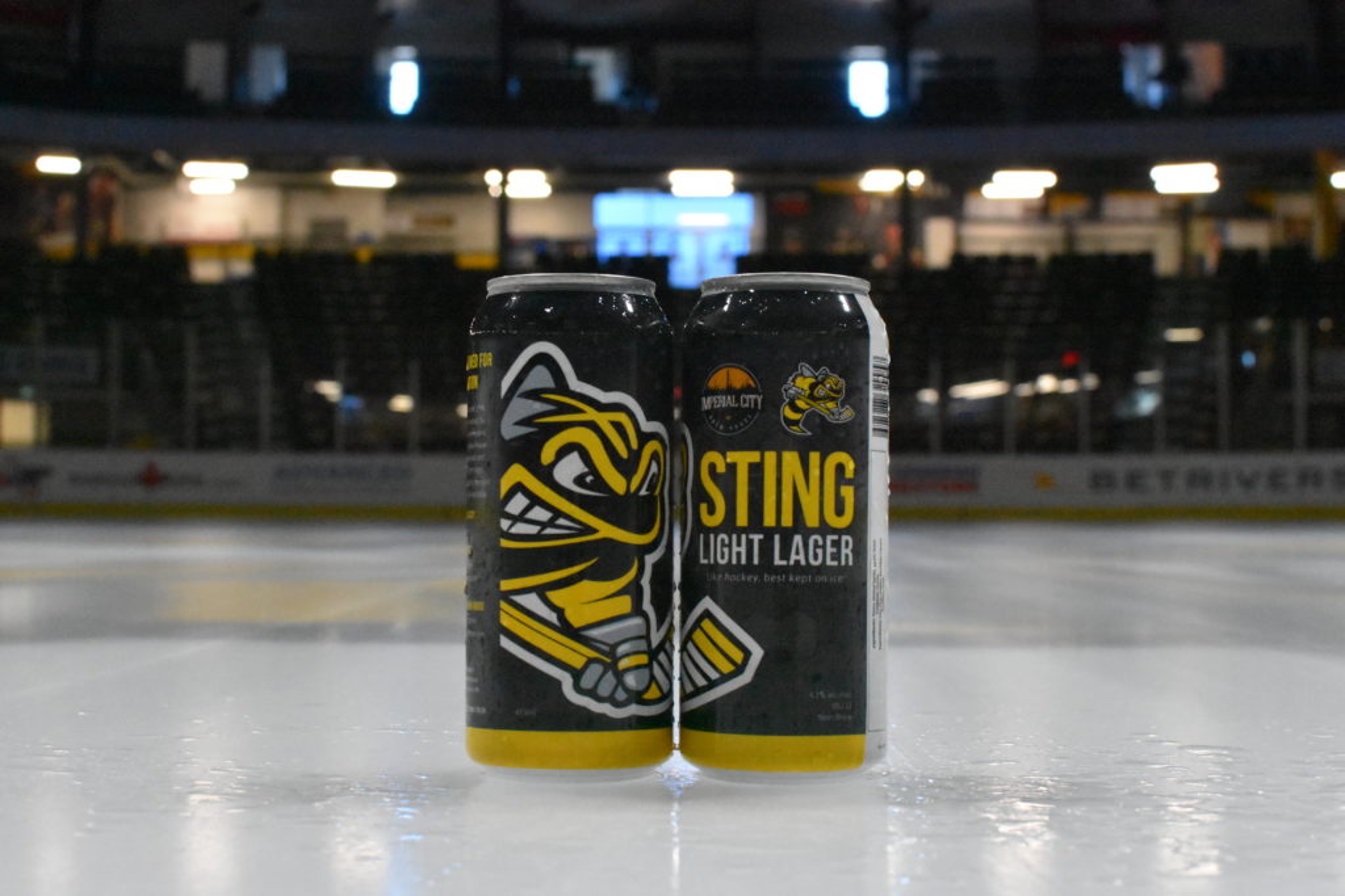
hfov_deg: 37.8
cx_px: 672
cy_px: 448
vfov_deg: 25.8
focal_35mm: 52
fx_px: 1962
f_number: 5.6
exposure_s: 1/400
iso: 10000
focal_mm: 35
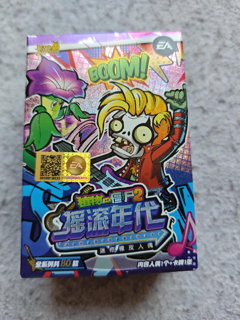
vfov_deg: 73.9
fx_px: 213
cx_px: 120
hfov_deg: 58.9
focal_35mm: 23
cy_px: 160
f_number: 1.6
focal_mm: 6.55
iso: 160
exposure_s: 1/100
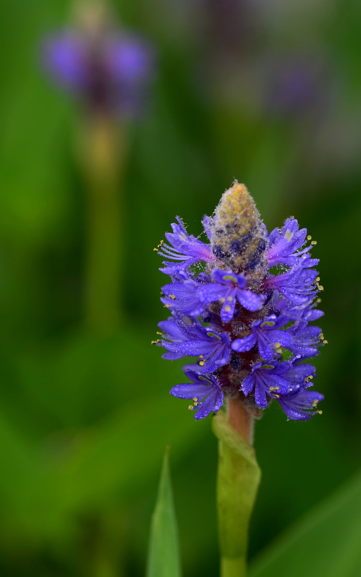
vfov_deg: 13.0
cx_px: 190
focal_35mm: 161
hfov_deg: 8.2
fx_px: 2526
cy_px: 288
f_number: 4.8
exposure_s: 1/125
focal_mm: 105
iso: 100
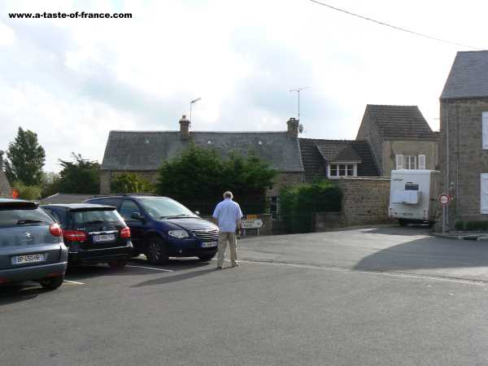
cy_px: 183
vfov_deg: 39.7
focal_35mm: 36
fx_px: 508
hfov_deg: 51.4
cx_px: 244
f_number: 5.6
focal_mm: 6
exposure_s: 1/400
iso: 80
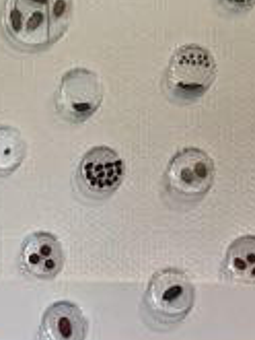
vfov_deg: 14.5
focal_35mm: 136
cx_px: 37
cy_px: 183
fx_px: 1334
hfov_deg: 10.9
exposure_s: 1/50
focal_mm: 3.99
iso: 64
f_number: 1.8
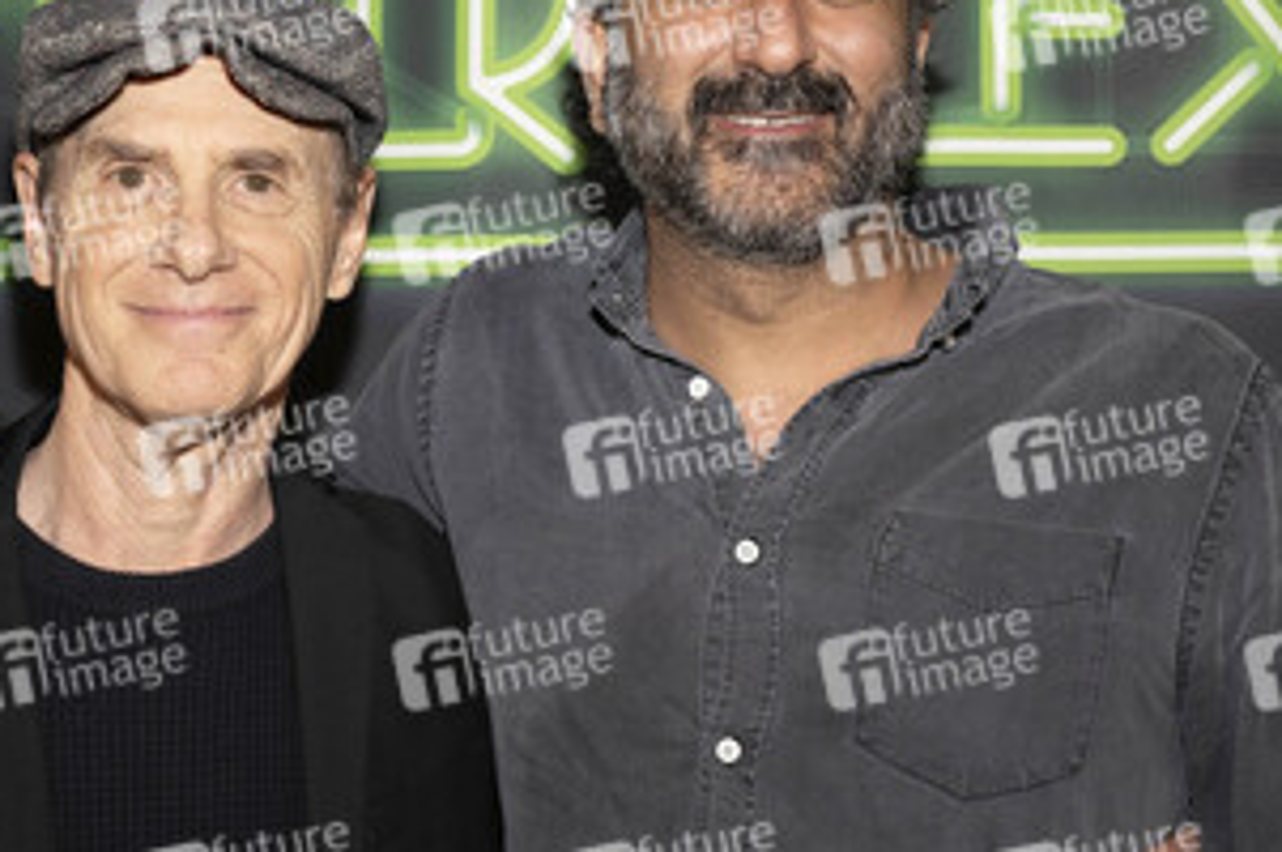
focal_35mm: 75
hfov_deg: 27.0
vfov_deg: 18.1
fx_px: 2668
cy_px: 341
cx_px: 560
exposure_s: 1/200
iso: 800
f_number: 5.6
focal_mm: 50
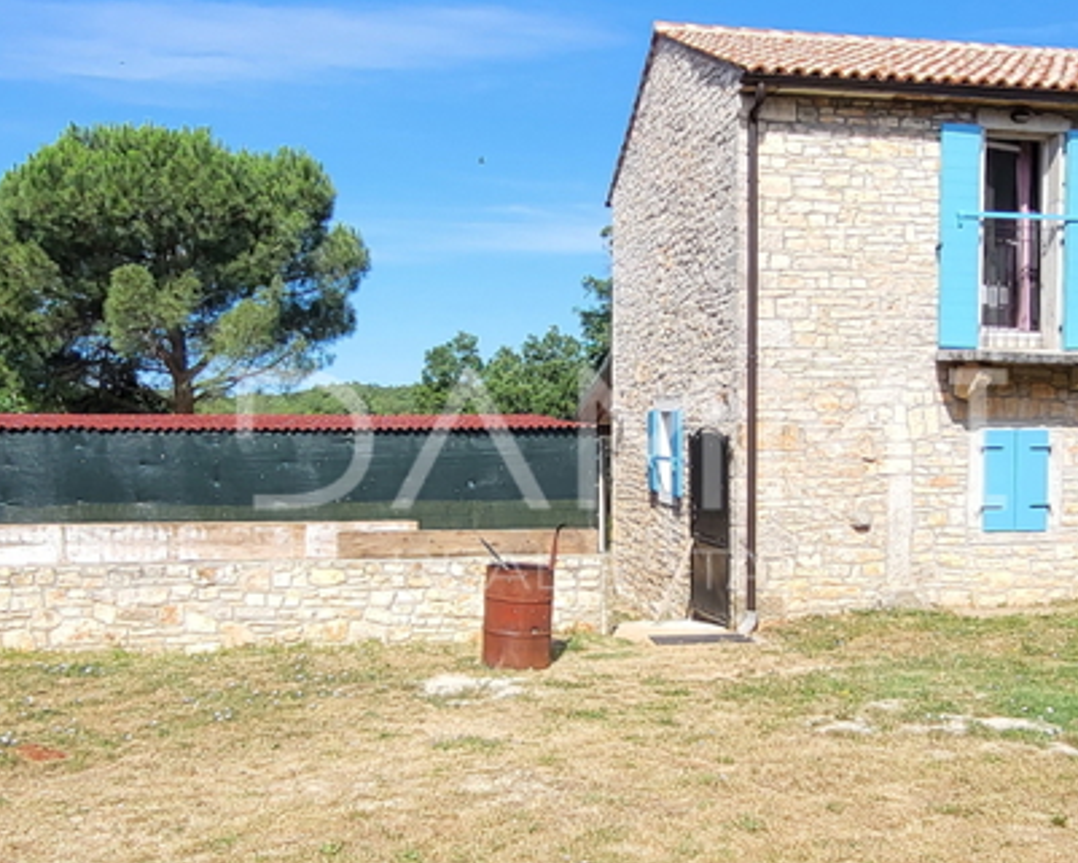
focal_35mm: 38
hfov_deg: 47.8
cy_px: 479
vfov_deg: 39.1
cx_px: 624
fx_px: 1213
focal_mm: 1.74
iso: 32
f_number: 2.2
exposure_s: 1/866
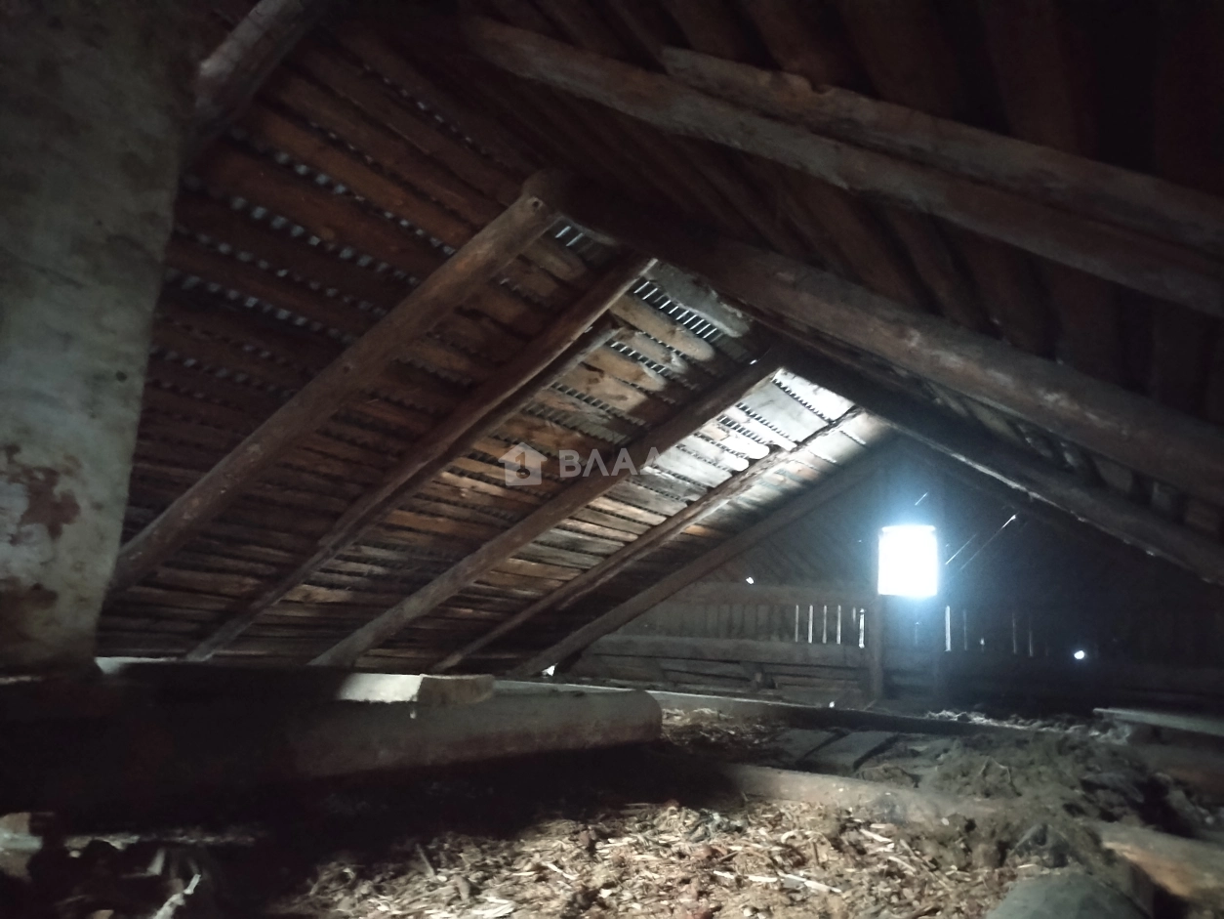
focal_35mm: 29
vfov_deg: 48.2
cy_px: 460
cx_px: 612
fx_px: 1026
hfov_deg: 61.7
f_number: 1.8
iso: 14118
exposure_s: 1/10
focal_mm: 4.75
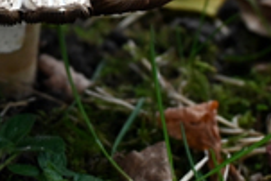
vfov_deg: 9.6
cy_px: -117
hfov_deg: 14.7
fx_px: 1032
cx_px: 11
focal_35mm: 137
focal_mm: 23
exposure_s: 1/125
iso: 400
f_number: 4.2
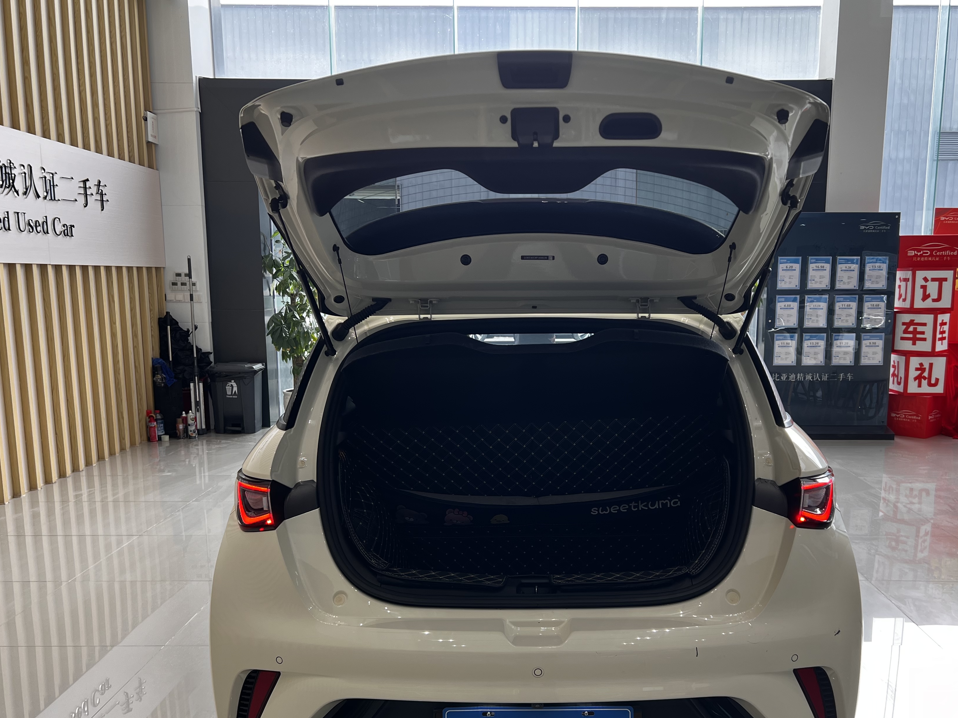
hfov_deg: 56.6
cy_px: 423
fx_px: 886
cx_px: 540
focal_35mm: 32
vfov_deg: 44.0
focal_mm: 5.7
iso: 50
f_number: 1.5
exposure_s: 1/121
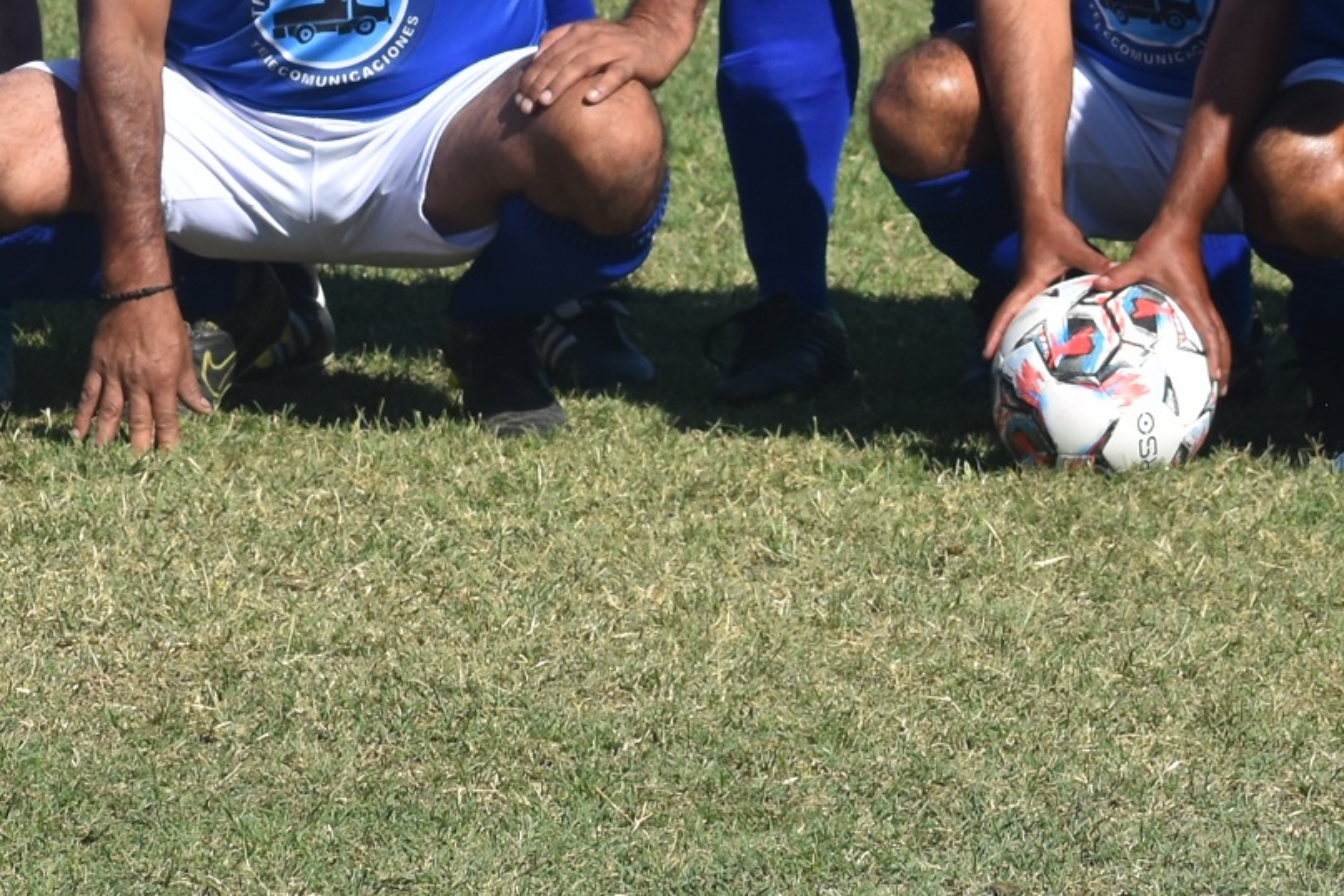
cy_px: -518
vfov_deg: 3.1
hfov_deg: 4.7
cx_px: 473
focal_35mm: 435
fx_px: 16239
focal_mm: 78
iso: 200
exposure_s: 1/800
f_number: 7.1
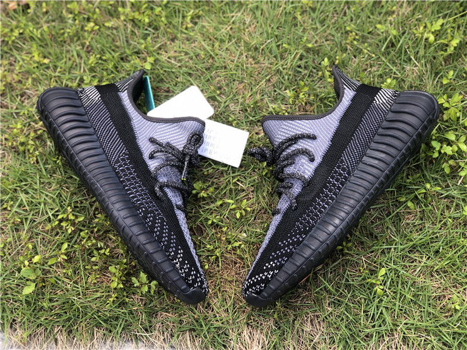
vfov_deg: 28.0
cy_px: 175
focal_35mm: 52
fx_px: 702
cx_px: 234
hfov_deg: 36.8
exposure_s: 1/60
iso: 20
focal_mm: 6
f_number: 2.4
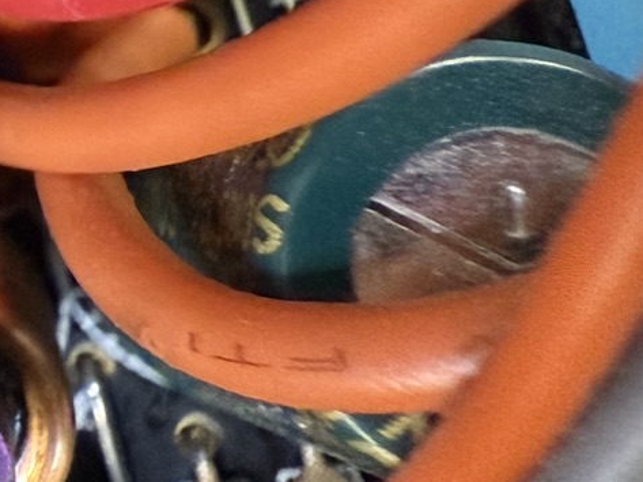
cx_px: -623
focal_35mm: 104
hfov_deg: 15.4
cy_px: -237
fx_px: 1930
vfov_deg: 13.4
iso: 640
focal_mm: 2.22
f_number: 2.2
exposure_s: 1/60
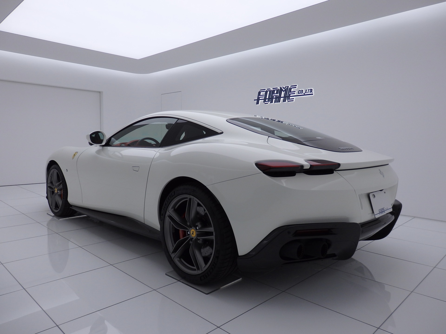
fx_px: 322
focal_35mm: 25
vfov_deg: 54.9
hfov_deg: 69.4
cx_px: 223
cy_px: 167
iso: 125
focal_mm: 4.5
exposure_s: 1/250
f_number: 3
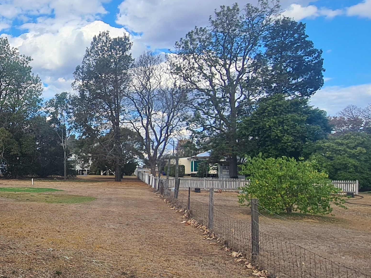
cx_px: -17
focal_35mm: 34
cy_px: 161
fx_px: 364
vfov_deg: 41.7
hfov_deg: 44.2
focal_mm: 2.2
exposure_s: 1/912
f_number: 2.2
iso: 50
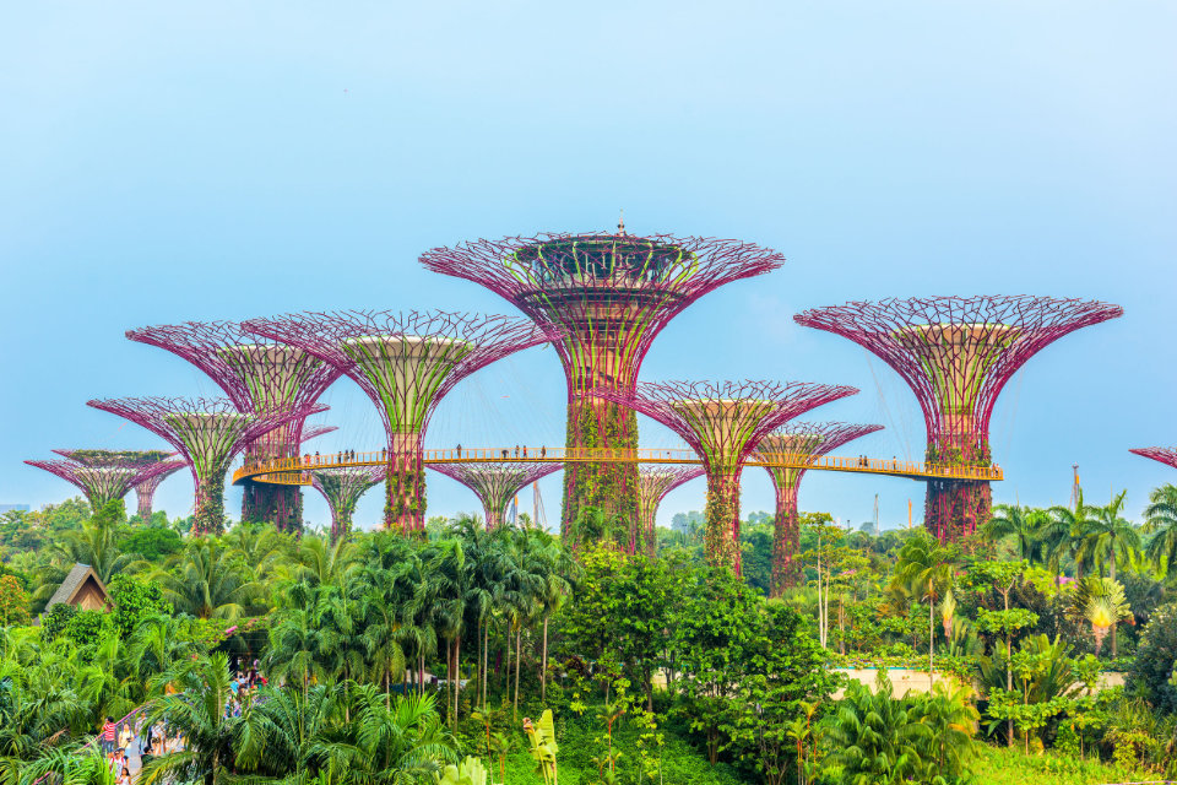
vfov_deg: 24.2
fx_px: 1831
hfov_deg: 35.6
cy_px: 392
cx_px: 588
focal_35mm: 56
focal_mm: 56
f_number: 6.3
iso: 160
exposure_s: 1/125
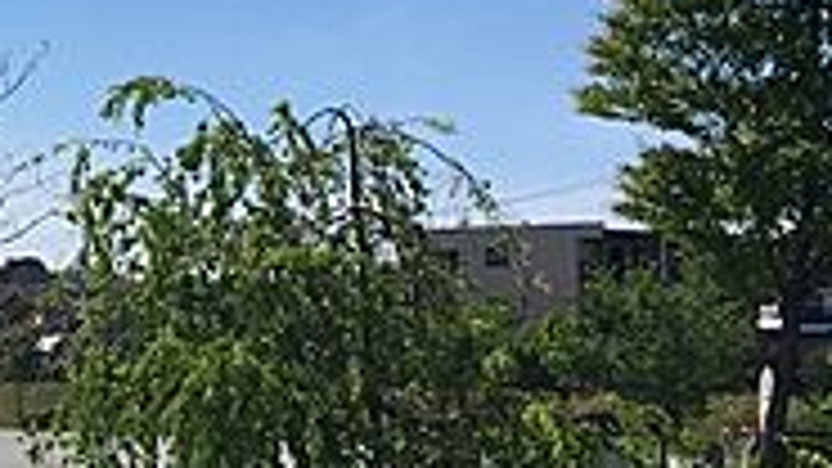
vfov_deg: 11.4
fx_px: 2338
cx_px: -216
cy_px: 187
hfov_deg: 18.9
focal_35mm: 106
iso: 25
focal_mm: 4.15
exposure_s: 1/2481
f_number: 2.2
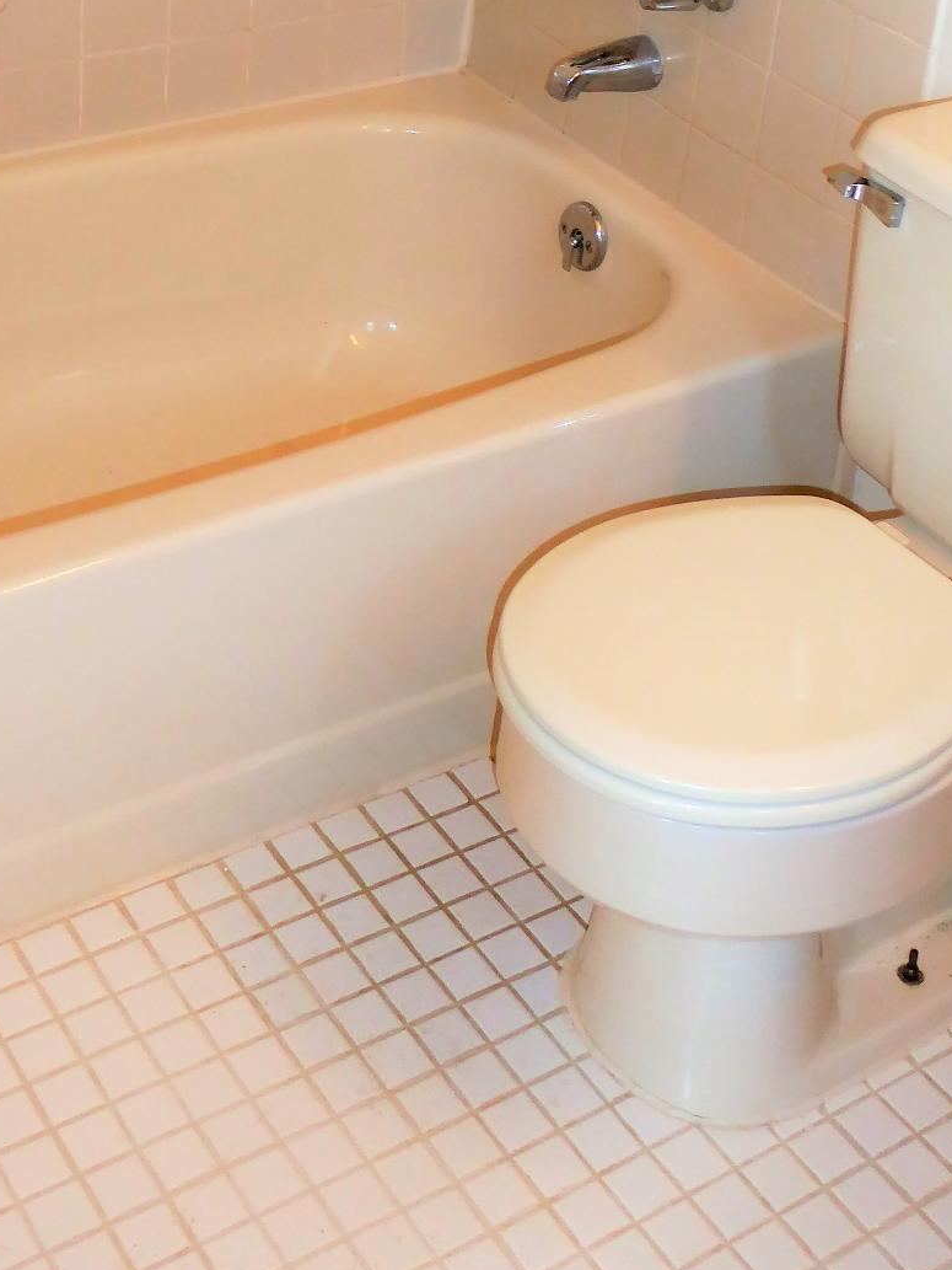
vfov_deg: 30.4
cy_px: 65
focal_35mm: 60
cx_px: 453
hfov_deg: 24.4
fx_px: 2200
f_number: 3.5
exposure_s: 1/60
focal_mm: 5.4
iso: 125
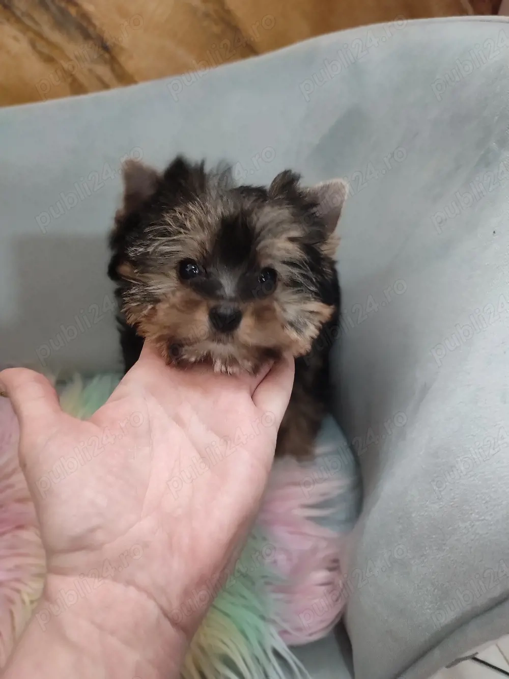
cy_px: 340
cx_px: 254
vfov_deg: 69.4
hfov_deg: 54.9
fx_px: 490
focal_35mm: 25
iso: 679
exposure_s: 1/25
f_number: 1.9
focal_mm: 6.04
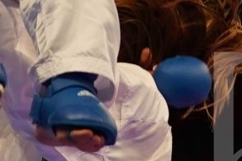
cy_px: 129
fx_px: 4427
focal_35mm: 659
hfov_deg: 3.1
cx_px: 7
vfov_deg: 2.1
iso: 1250
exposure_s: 1/500
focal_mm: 70
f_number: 2.8
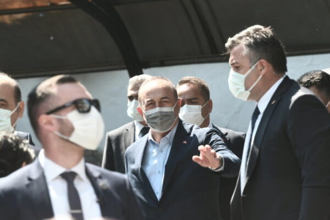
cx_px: 165
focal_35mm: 270
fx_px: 2475
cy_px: 110
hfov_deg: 7.6
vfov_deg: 5.1
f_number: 5.6
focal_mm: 180
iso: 400
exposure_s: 1/250
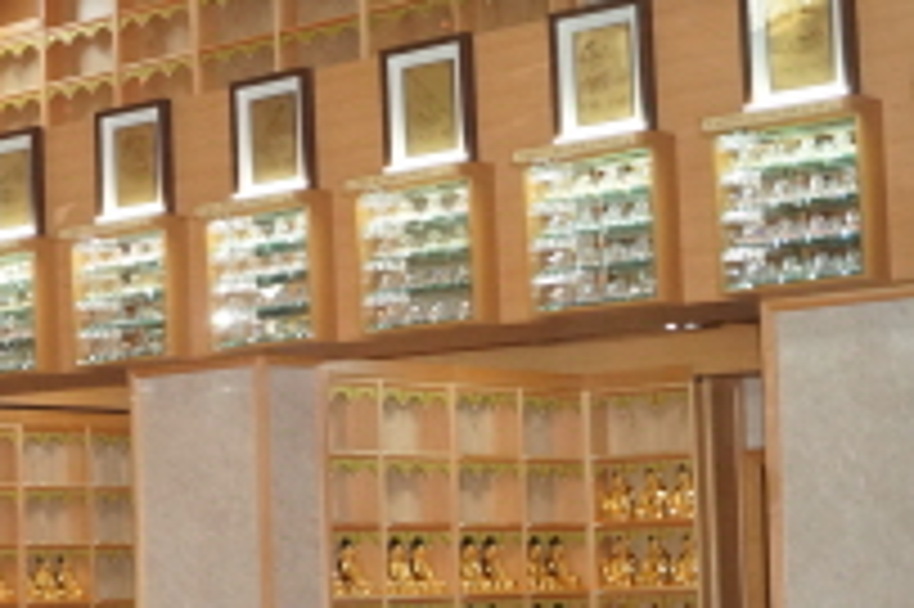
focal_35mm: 93
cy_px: 502
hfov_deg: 18.9
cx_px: -522
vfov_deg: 14.6
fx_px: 2359
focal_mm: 18
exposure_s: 1/160
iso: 1000
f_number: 4
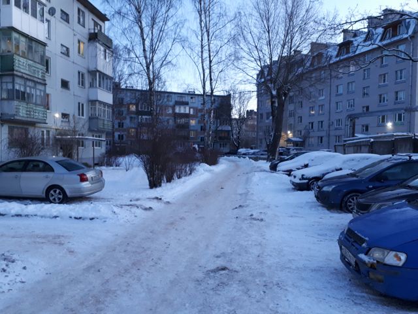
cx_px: 209
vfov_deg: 51.4
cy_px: 157
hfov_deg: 65.3
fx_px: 326
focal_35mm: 27
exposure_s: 1/25
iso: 160
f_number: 1.9
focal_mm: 3.6
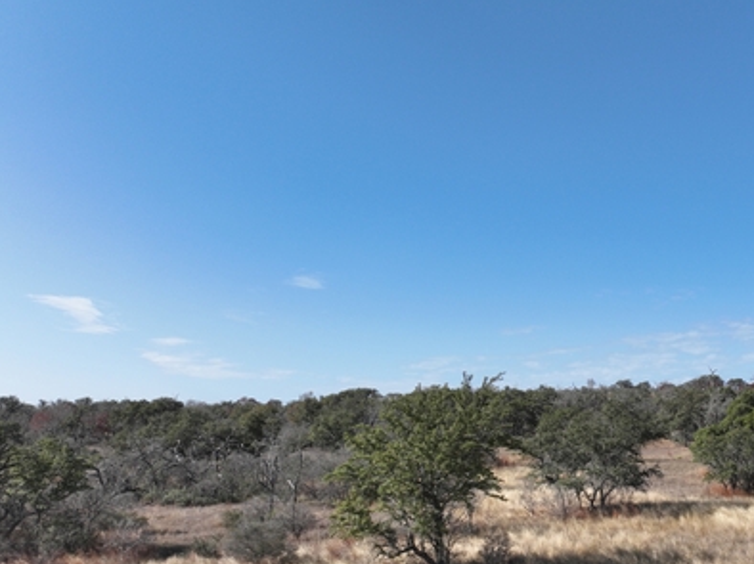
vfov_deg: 36.1
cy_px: 413
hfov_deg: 45.4
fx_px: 849
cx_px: 605
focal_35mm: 39
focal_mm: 12.29
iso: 100
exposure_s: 1/200
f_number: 2.8
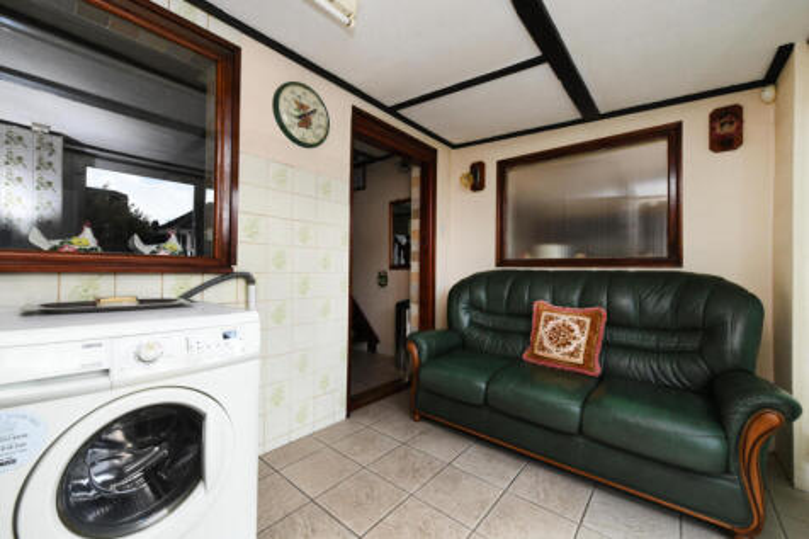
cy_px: 270
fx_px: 314
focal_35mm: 14
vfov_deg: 81.2
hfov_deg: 104.3
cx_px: 404
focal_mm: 14
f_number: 11
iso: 640
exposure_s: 1/60
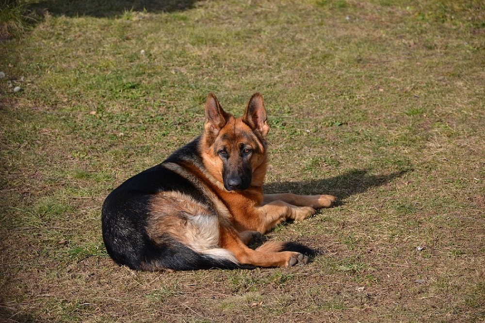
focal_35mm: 158
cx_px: 242
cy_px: 162
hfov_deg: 13.1
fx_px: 2120
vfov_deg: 8.7
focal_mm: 105
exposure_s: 1/1000
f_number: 5.6
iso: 400
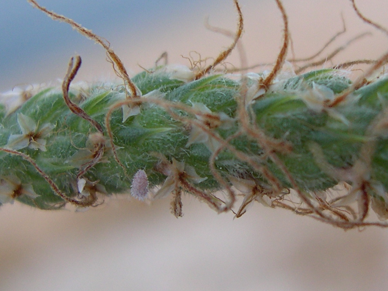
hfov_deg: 32.0
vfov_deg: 24.4
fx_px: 673
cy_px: 139
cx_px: 136
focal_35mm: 60
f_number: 2.8
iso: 100
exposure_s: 1/158
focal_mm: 8
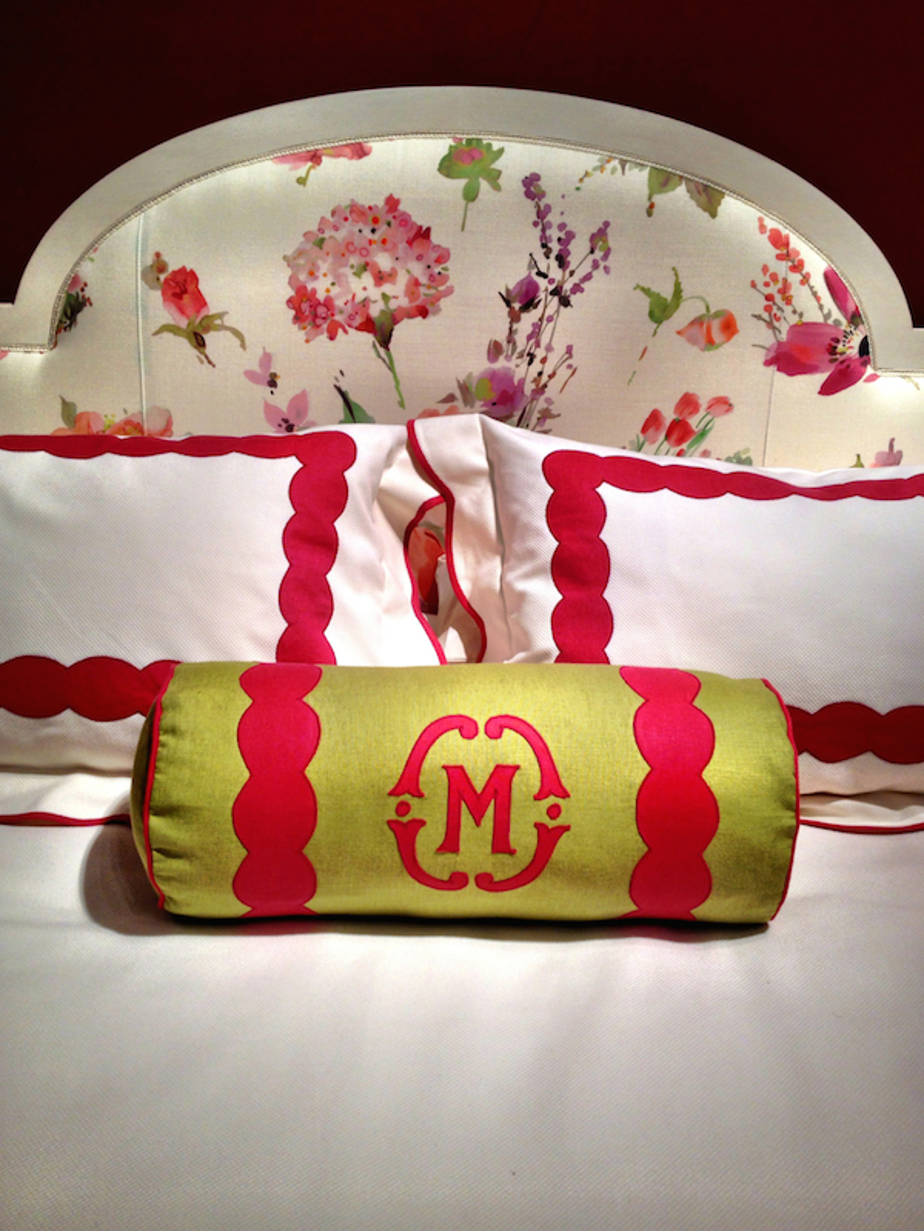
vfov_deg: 52.6
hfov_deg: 40.7
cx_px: 462
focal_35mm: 35
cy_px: 616
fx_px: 1246
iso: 50
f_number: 2.4
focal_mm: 4.28
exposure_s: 1/30
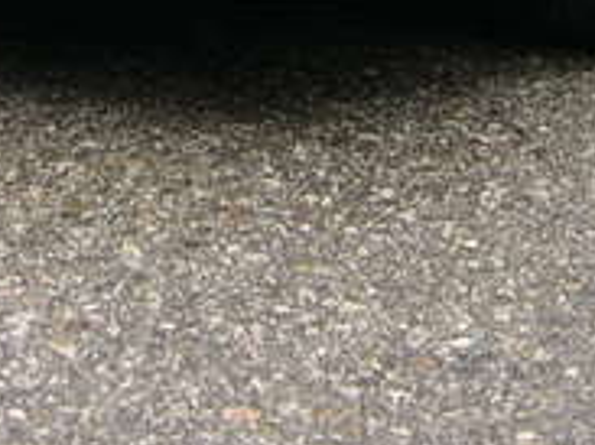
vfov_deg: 8.5
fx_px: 2851
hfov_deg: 11.8
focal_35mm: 166
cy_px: -435
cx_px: 52
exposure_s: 1/382
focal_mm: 8
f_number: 2.8
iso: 100
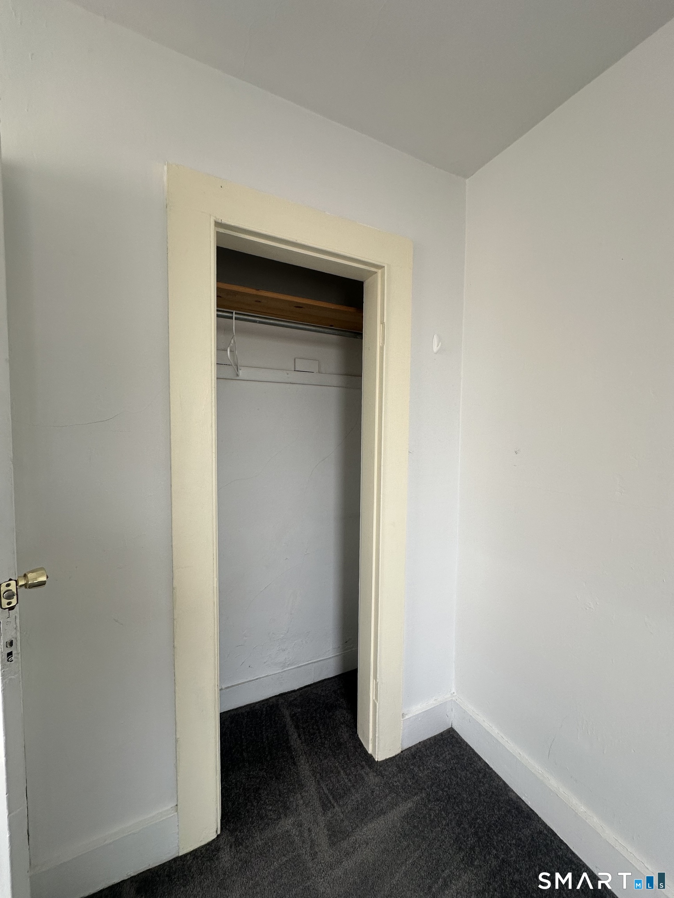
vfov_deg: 102.1
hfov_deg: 85.7
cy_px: 449
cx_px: 337
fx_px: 363
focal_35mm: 14
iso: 100
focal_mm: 2.22
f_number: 2.2
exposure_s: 1/99
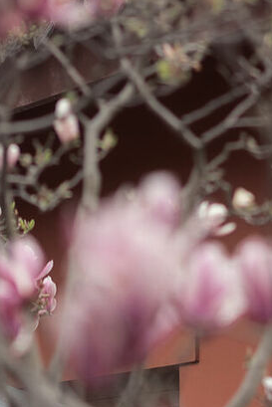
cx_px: 75
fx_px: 3703
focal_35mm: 327
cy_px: 725
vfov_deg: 6.2
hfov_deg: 4.2
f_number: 2
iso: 100
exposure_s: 1/800
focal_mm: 85
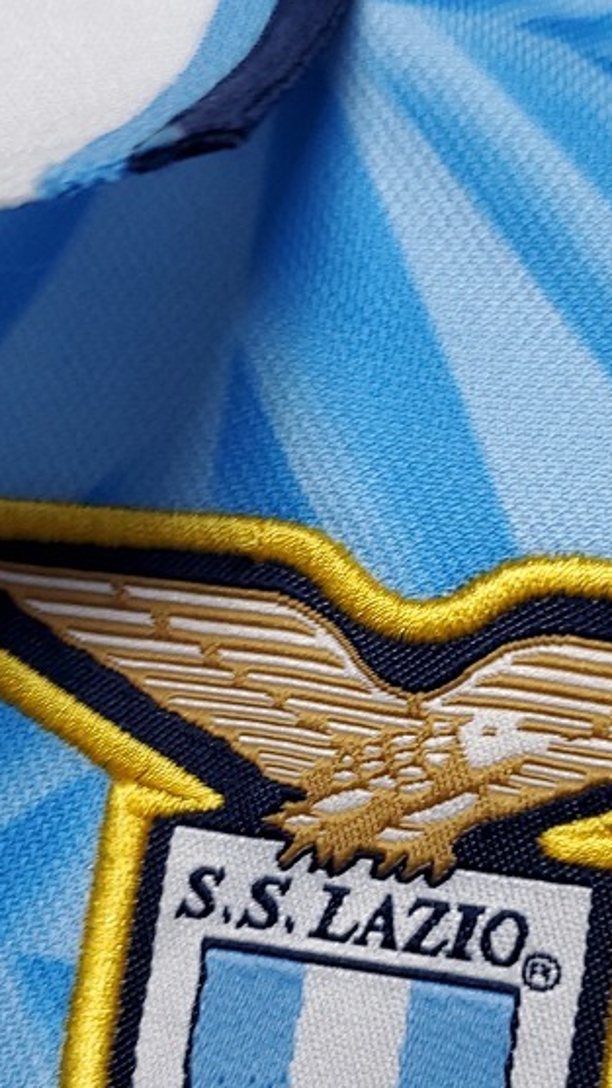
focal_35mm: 55
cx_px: 368
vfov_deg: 37.4
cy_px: 736
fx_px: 1586
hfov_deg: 21.8
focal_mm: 4.3
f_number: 1.5
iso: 125
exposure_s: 1/50
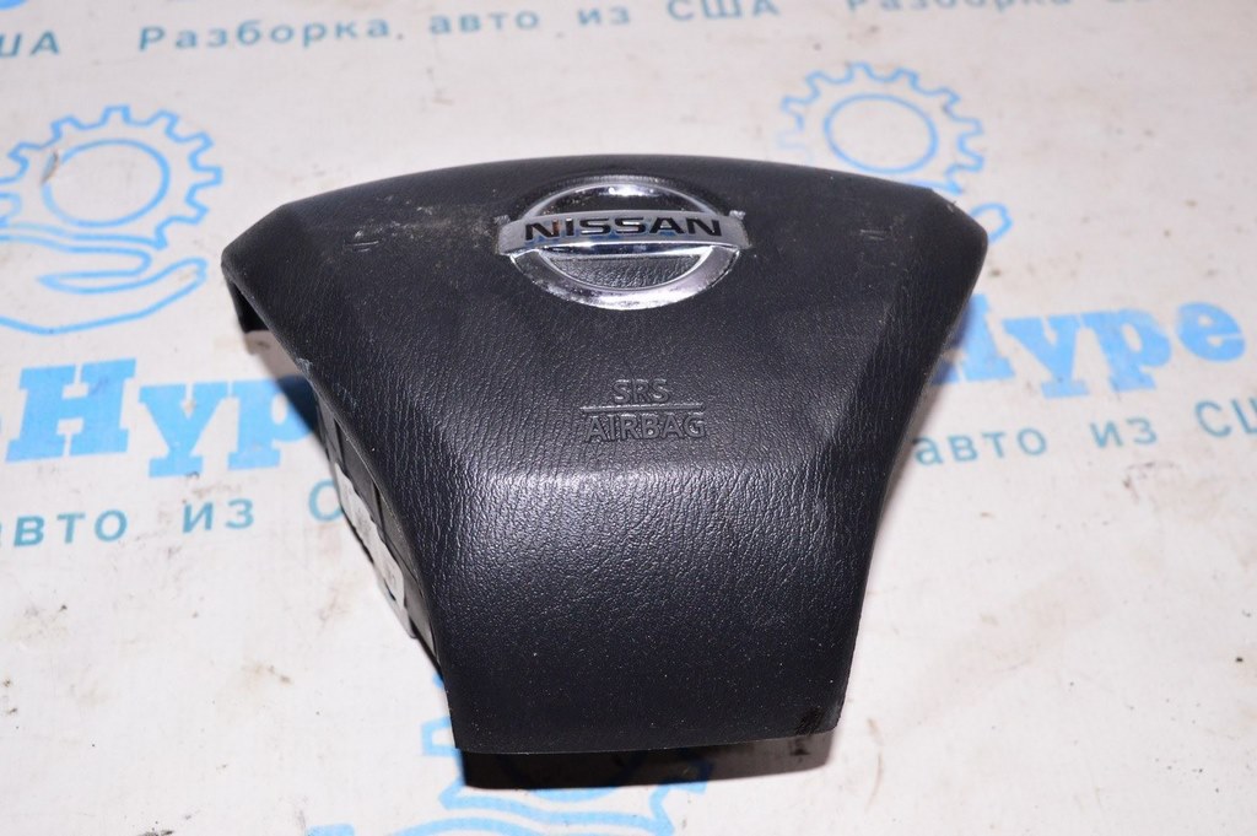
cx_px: 628
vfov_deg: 34.2
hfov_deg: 49.6
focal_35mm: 39
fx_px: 1361
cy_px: 418
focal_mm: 26
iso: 1600
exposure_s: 1/200
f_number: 8
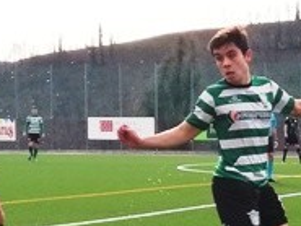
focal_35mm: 61
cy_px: 204
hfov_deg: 31.0
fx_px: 531
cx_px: 68
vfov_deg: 23.4
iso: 50
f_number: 2.2
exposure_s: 1/495
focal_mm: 3.81
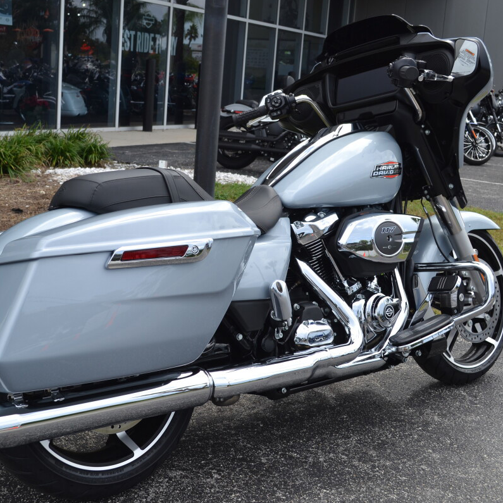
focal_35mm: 50
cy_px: 251
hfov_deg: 34.0
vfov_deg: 34.0
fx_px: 822
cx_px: 217
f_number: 7.1
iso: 100
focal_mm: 26
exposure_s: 1/200
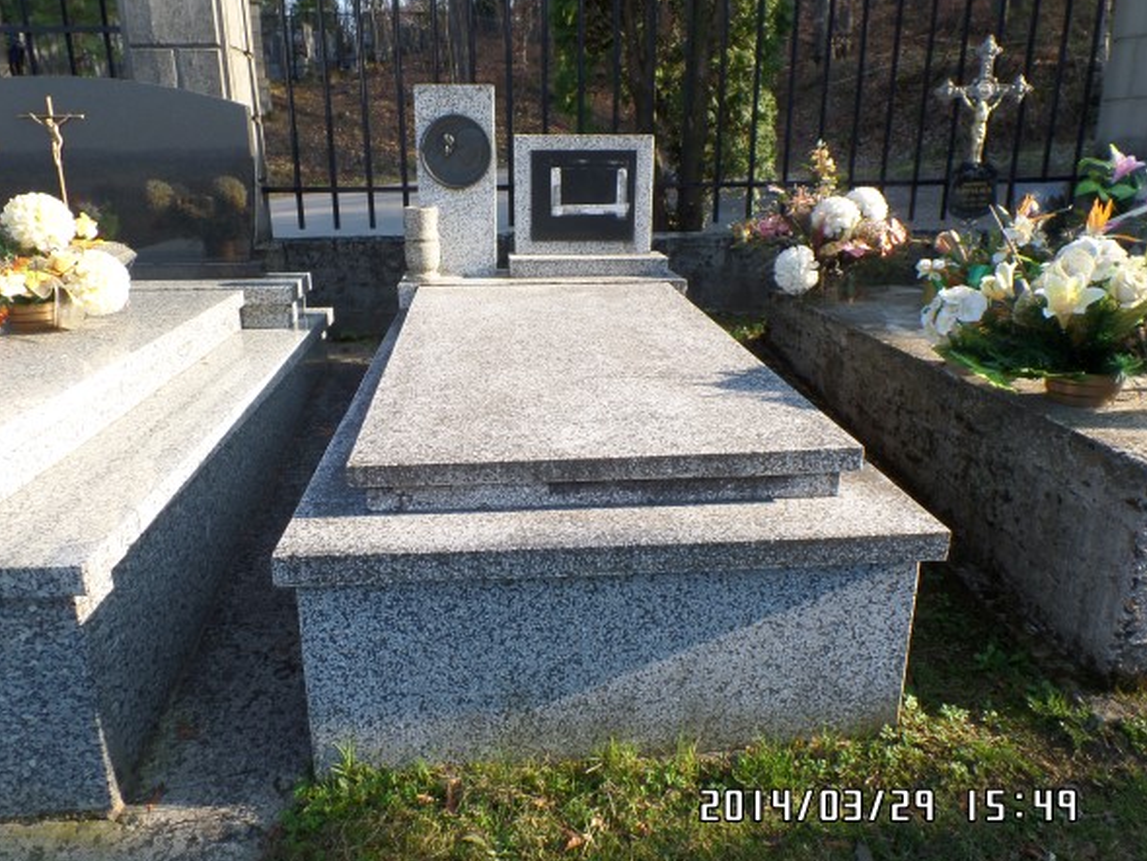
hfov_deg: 69.3
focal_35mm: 25
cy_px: 405
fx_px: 829
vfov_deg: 54.9
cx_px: 543
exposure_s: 1/250
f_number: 3.5
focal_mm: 4.1
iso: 100
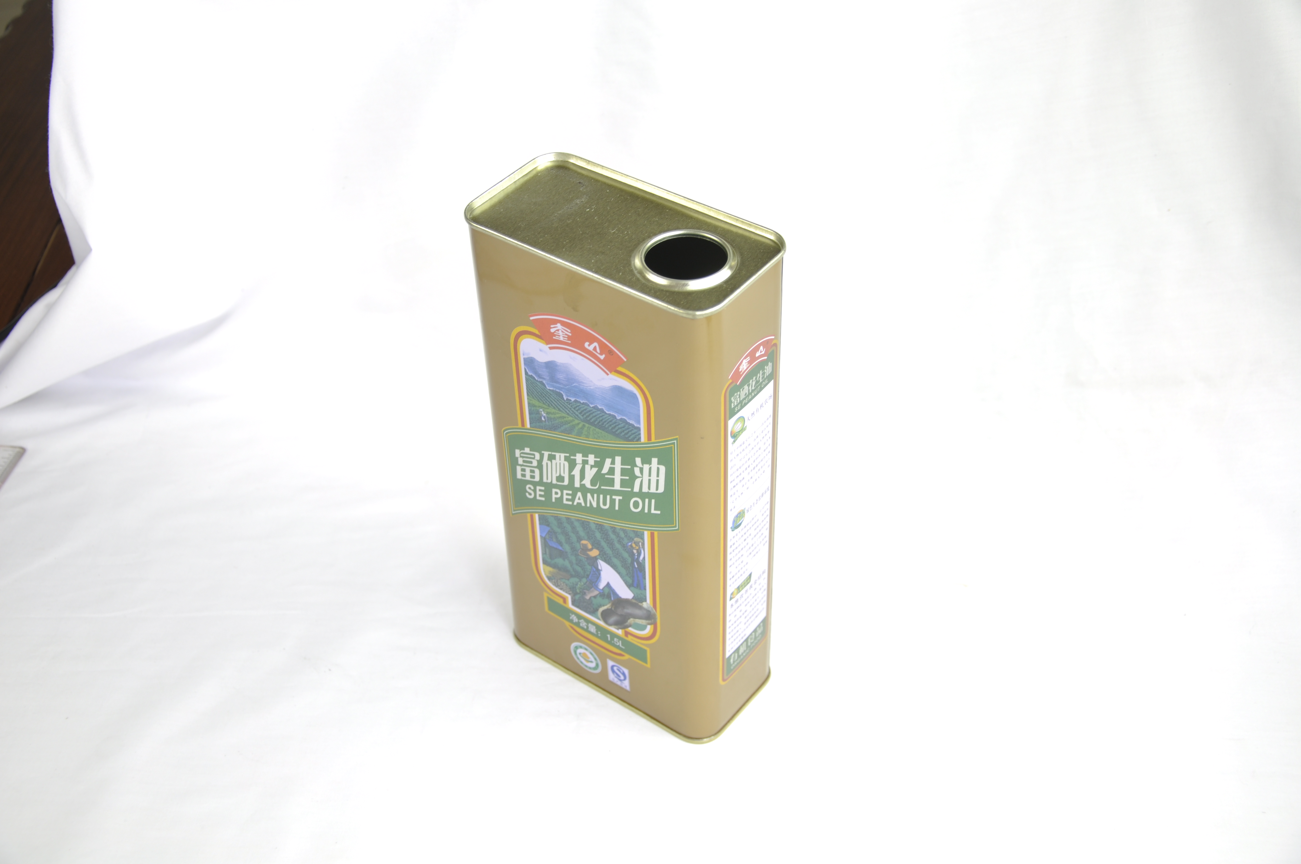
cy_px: 432
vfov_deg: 28.0
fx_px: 1733
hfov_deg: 41.2
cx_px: 650
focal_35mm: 48
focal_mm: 32
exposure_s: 1/25
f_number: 4.5
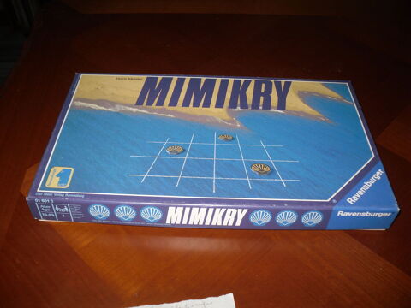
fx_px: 416
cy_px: 154
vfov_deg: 40.7
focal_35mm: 35
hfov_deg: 52.6
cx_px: 206
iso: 100
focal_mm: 6.3
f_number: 7.6
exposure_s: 1/45
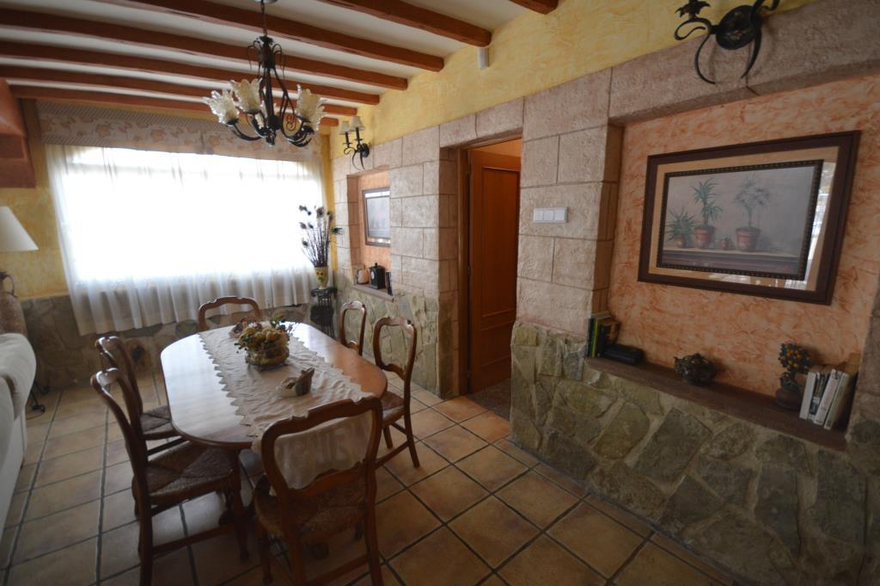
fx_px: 366
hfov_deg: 100.4
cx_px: 440
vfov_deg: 77.2
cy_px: 293
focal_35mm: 15
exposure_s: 1/60
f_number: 4
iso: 640
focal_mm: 10
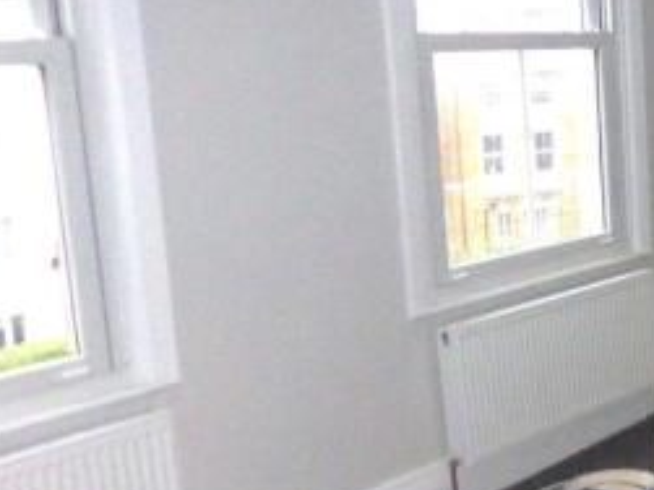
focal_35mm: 58
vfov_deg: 25.2
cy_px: 223
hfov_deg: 30.2
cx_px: 697
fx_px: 1095
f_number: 3.3
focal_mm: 4.3
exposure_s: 1/60
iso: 800
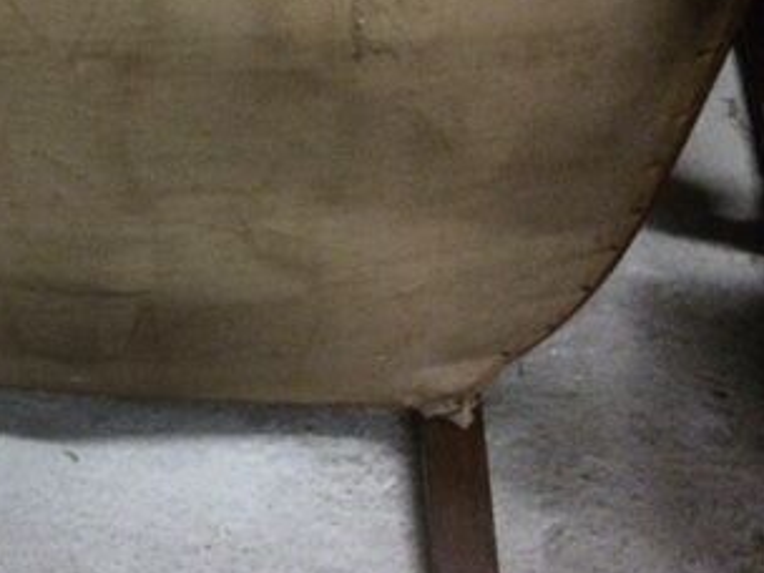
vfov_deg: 23.2
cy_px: 23
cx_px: 131
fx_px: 1346
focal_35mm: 61
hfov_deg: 30.7
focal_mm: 4.15
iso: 800
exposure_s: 1/17
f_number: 2.2
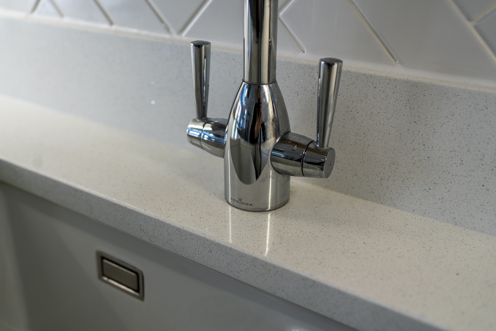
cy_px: 166
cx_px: 248
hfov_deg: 54.4
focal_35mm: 35
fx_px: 482
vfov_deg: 37.9
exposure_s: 1/100
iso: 125
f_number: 3.2
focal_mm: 35
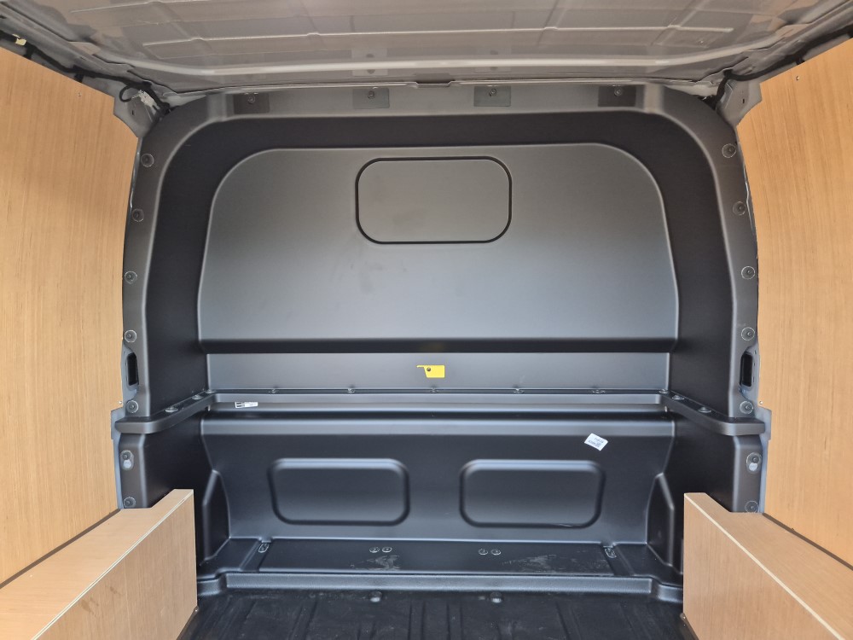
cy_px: 320
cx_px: 426
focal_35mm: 23
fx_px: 567
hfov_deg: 73.9
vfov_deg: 58.9
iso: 160
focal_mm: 5.4
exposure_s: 1/100
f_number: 1.8
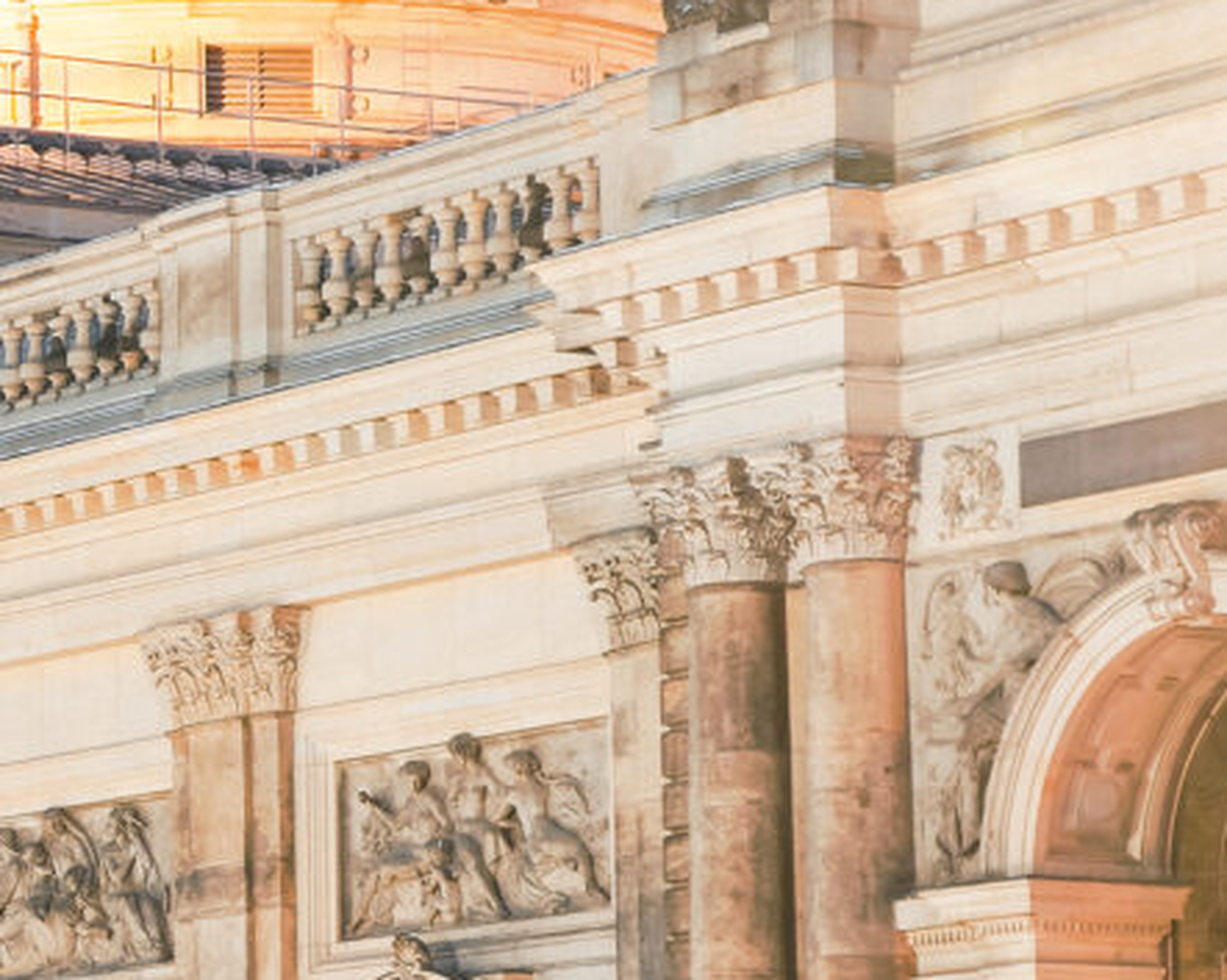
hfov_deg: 10.7
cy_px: 593
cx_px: -600
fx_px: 6315
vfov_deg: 8.9
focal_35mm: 174
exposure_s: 5
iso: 100
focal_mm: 40
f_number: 4
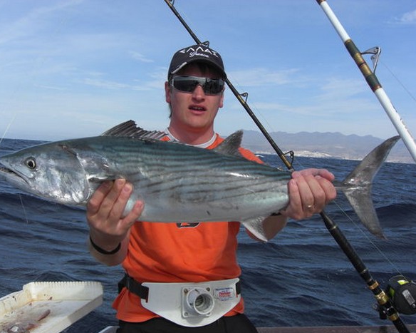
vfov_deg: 37.3
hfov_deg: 45.8
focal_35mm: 40
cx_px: 194
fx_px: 492
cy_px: 168
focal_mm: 7.9
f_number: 8
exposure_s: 1/250
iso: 80
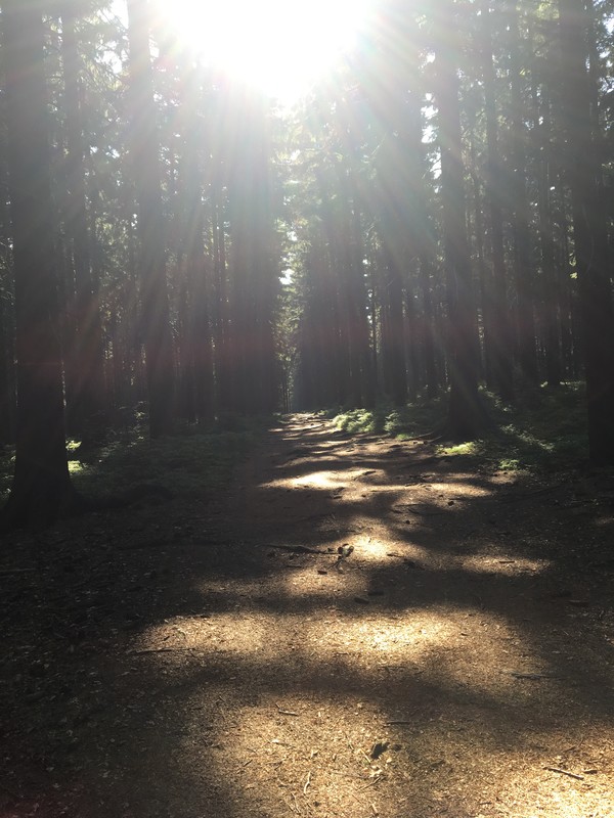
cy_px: 409
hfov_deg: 48.2
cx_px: 307
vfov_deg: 61.7
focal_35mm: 29
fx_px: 686
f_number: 2.2
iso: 25
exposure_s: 1/140
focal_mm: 4.15
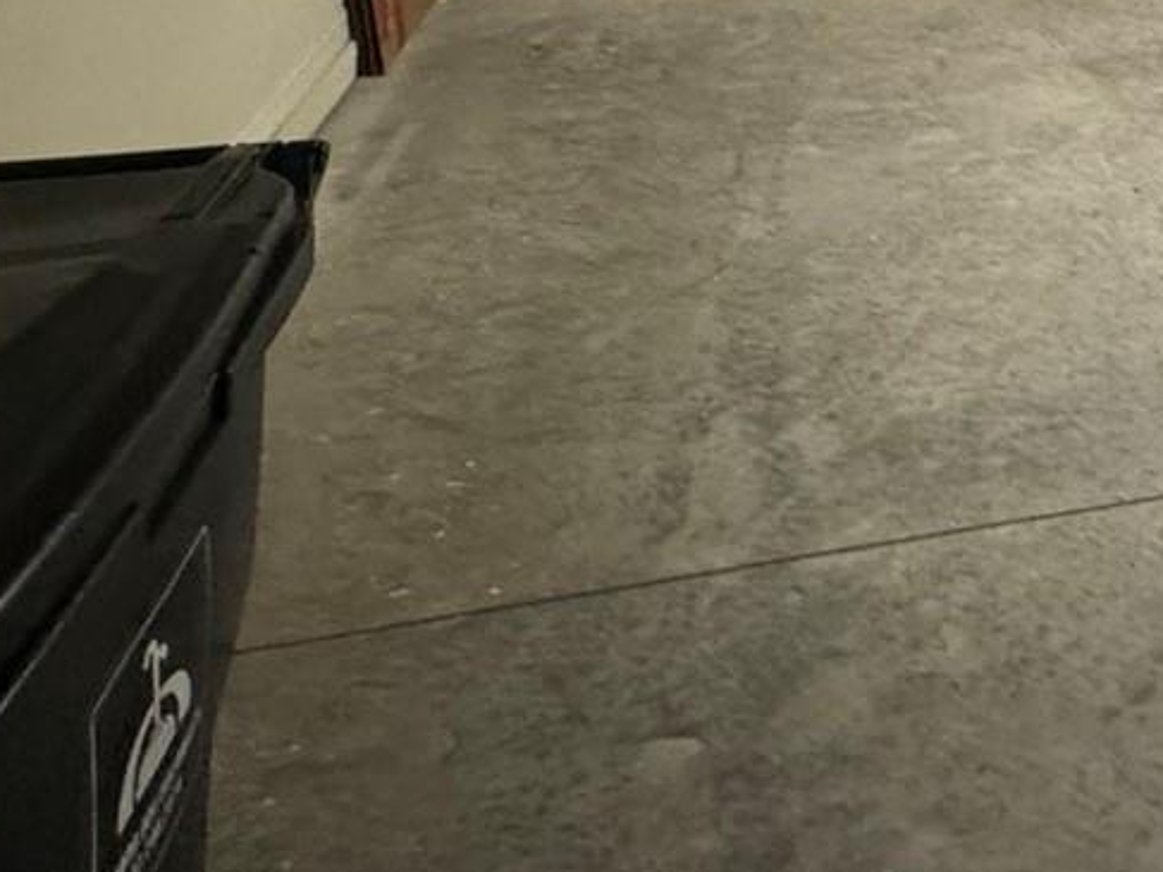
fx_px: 1545
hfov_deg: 36.0
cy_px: -430
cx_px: 1230
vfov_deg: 24.6
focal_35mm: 46
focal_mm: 2.22
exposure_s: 1/60
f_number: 2.2
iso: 640
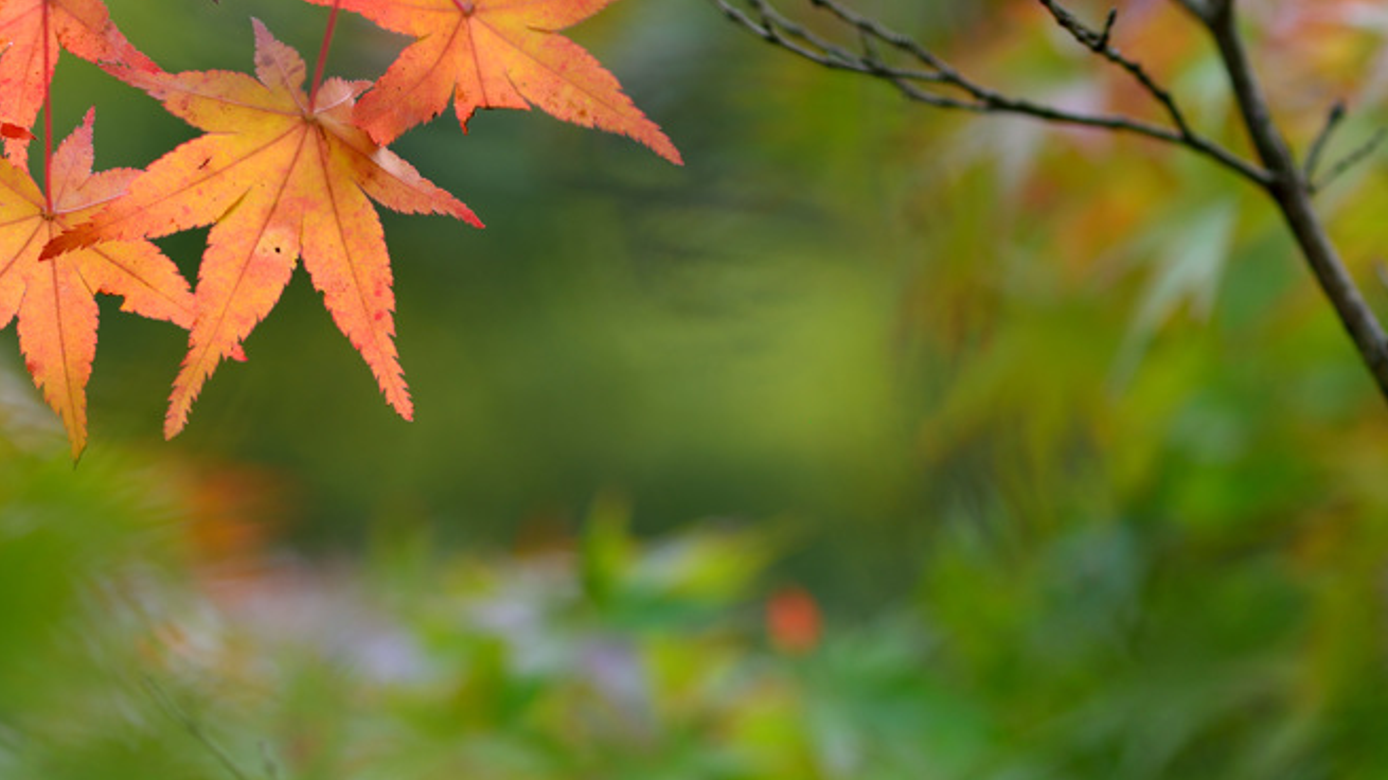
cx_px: 540
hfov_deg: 12.5
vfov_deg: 7.0
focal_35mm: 172
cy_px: 300
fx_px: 6329
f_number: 4
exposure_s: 1/160
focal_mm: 105
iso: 140
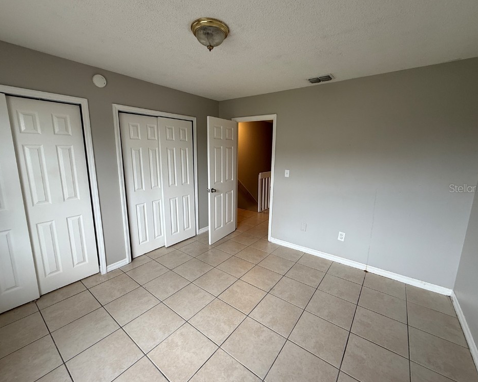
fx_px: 212
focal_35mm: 15
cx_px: 235
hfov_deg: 96.8
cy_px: 188
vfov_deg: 84.0
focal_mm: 2.22
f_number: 2.2
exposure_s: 1/99
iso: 100
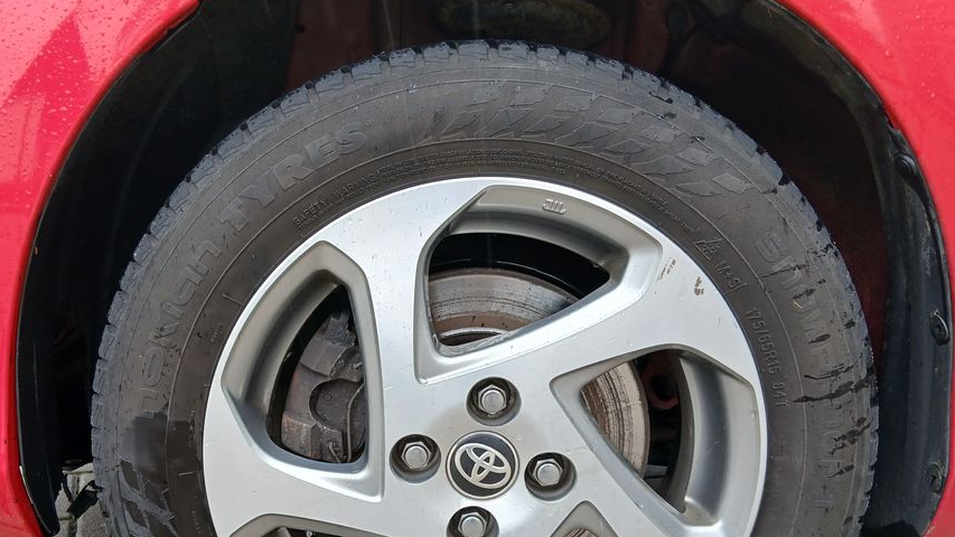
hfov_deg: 57.8
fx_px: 861
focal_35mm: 34
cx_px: 410
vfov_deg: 33.9
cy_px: 408
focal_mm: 3.98
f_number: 1.8
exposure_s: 1/50
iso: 40
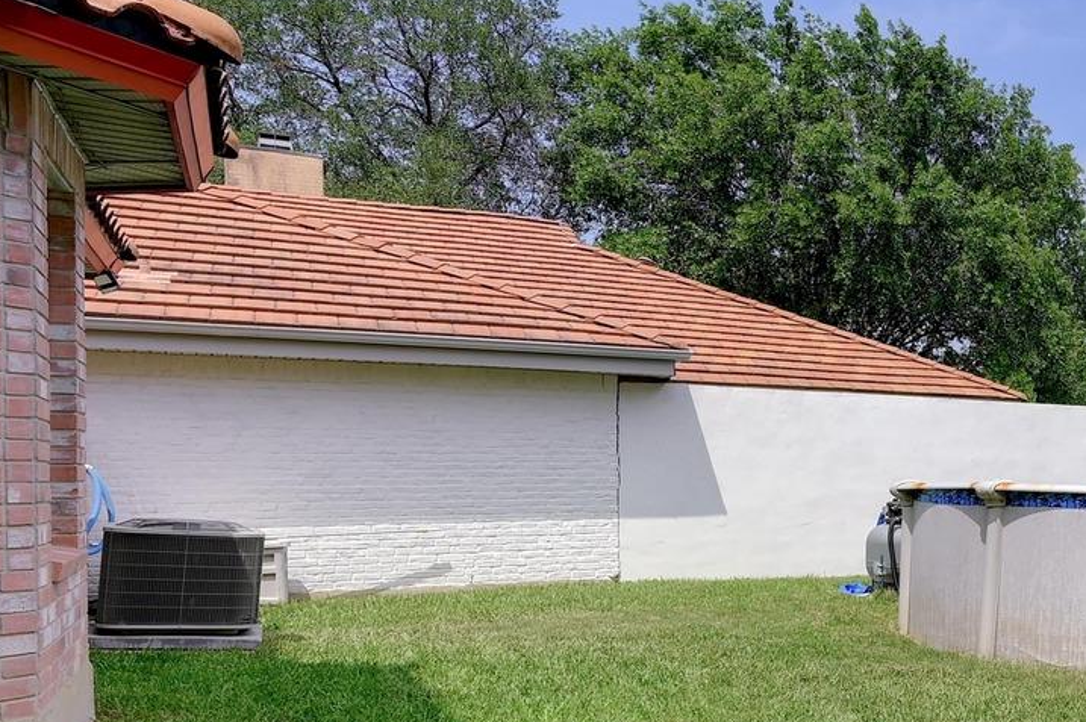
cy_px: 490
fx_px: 1206
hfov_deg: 38.3
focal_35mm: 40
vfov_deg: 33.0
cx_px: 1250
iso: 80
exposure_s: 1/250
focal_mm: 14
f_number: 9
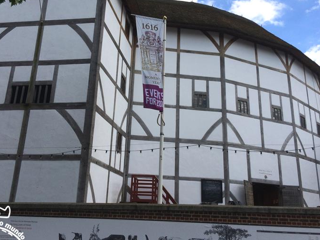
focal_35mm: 37
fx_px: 342
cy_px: 97
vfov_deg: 38.5
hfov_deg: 50.1
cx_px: 156
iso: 32
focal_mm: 4.15
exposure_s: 1/1866
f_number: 2.2
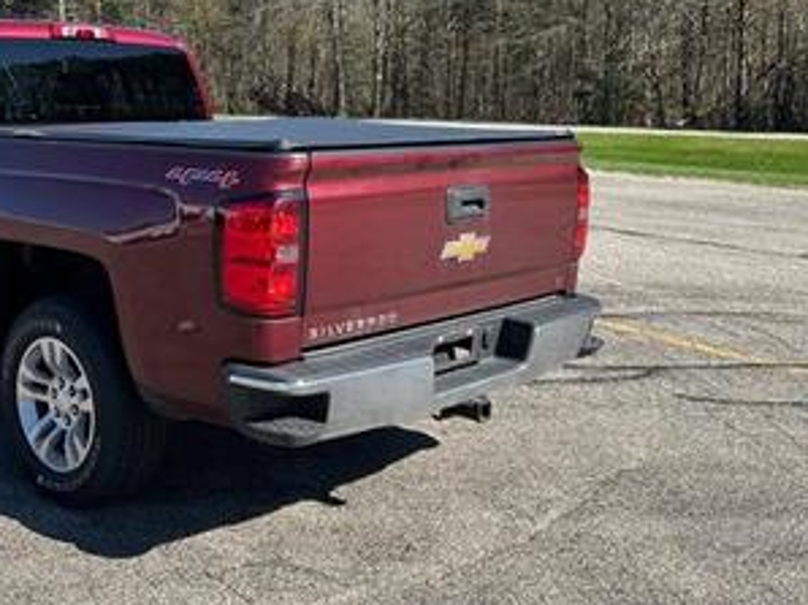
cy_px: 220
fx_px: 1026
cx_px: 176
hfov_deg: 41.4
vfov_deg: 32.6
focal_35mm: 44
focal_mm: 5.7
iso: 50
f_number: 1.5
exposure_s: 1/2123
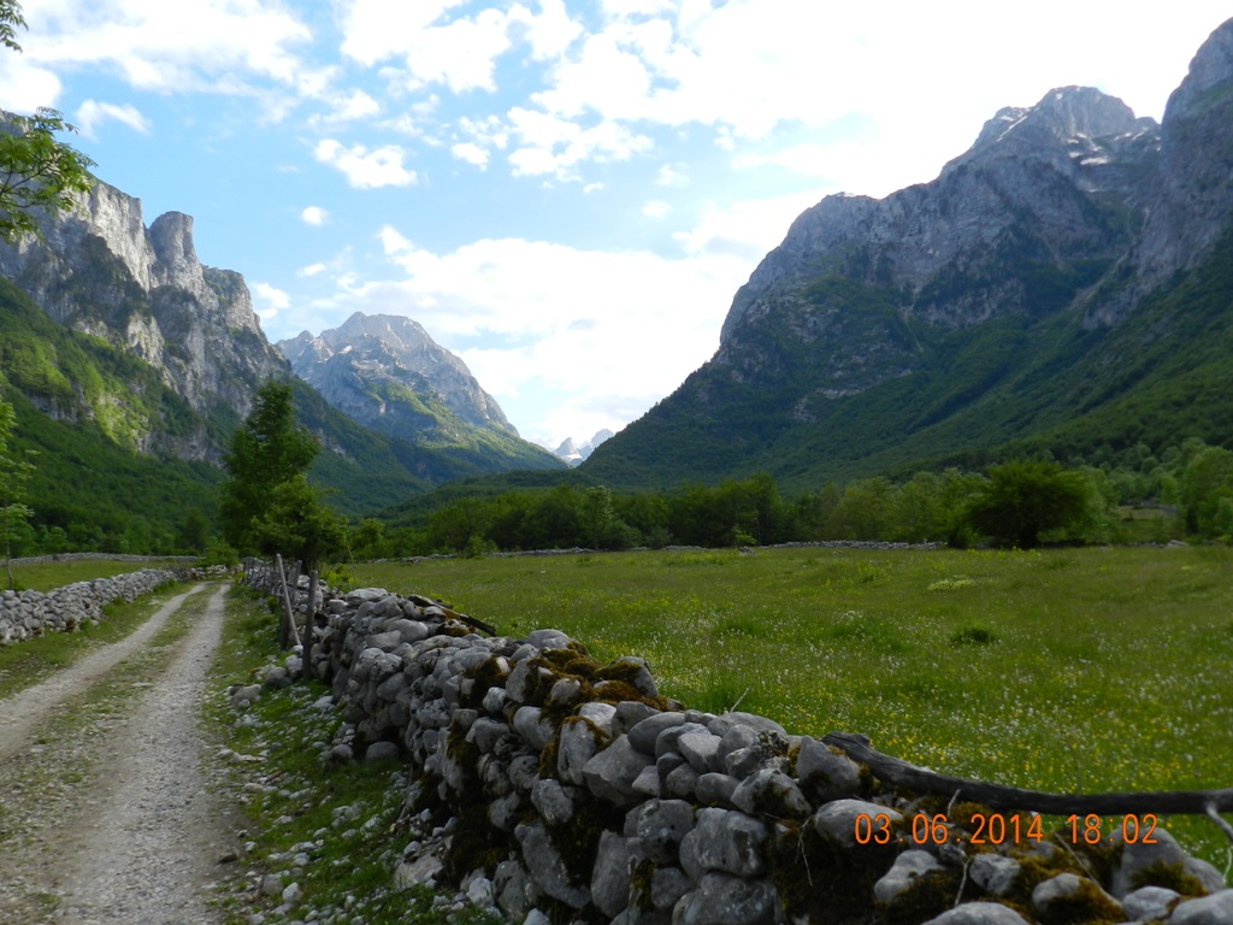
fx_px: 1140
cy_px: 462
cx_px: 616
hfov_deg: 56.8
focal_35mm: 32
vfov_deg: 44.2
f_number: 3.7
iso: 160
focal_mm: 5.6
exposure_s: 1/640
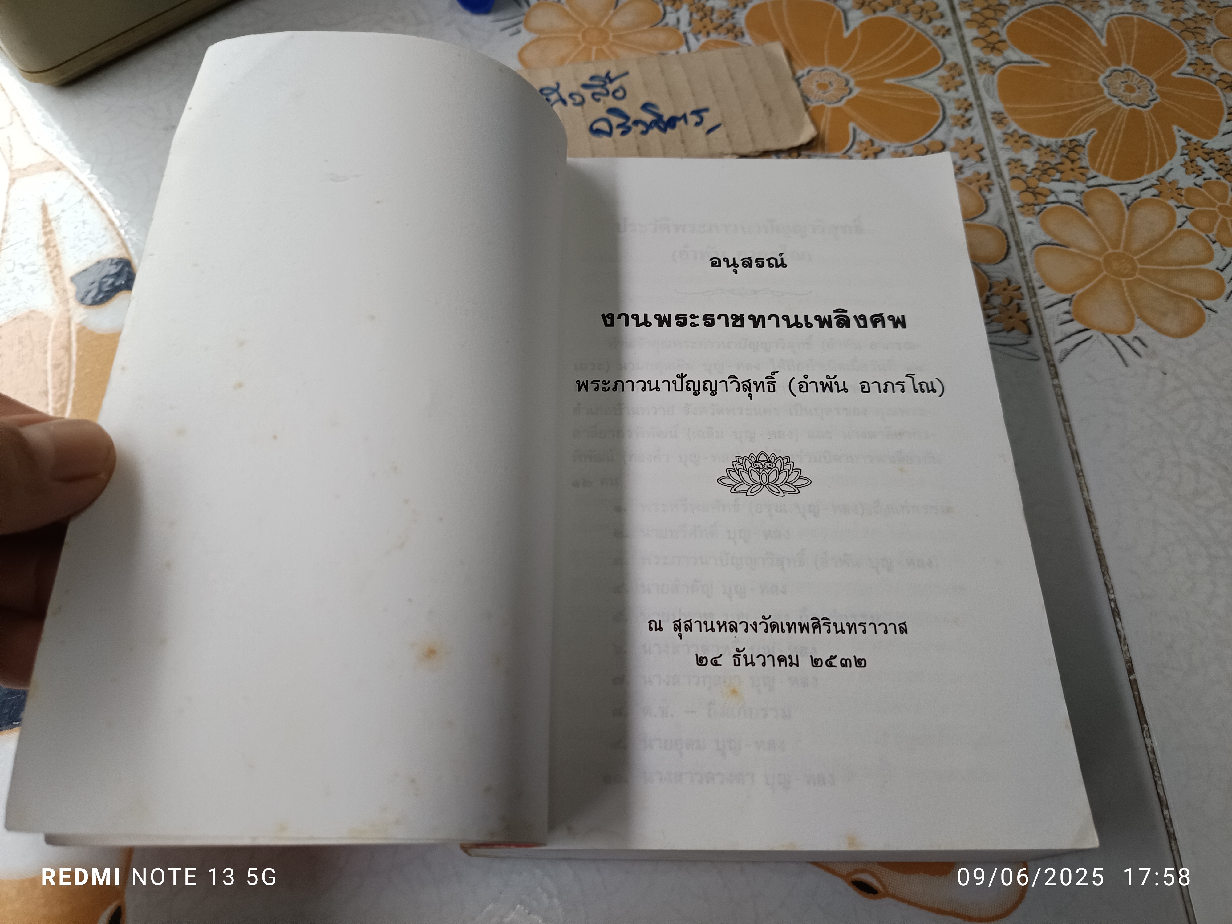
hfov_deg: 71.6
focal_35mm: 24
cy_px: 462
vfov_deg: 56.8
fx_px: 854
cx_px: 616
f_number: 1.7
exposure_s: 1/50
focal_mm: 5.31
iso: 335
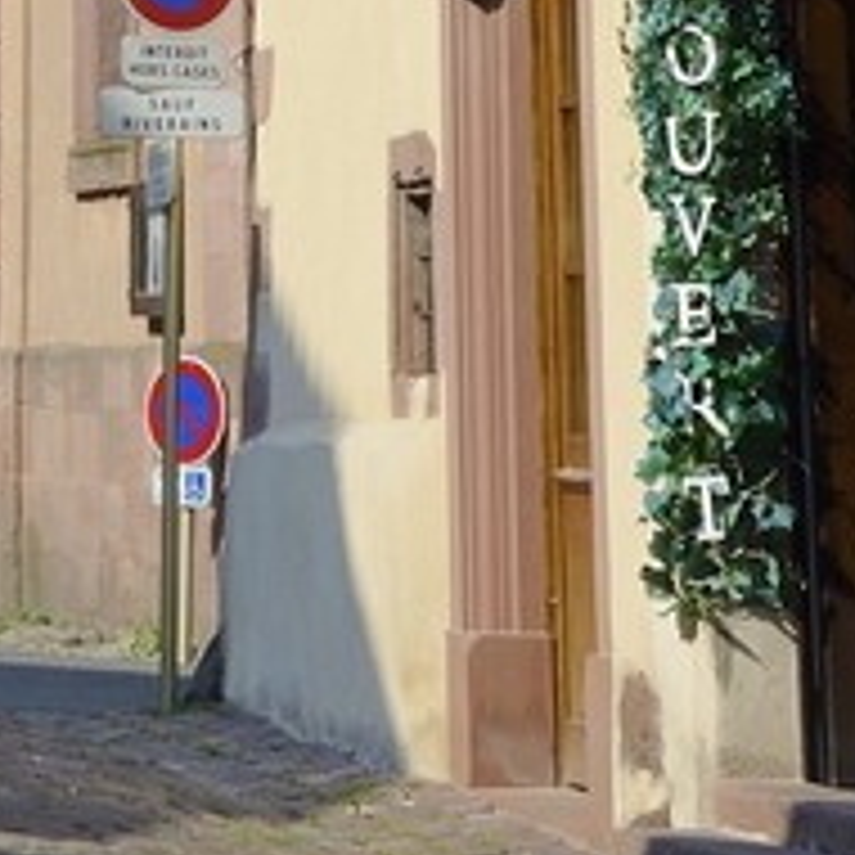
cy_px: -2570
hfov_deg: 6.4
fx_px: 7601
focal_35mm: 272
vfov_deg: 5.6
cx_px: -324
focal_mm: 38
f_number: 11
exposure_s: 1/250
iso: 200
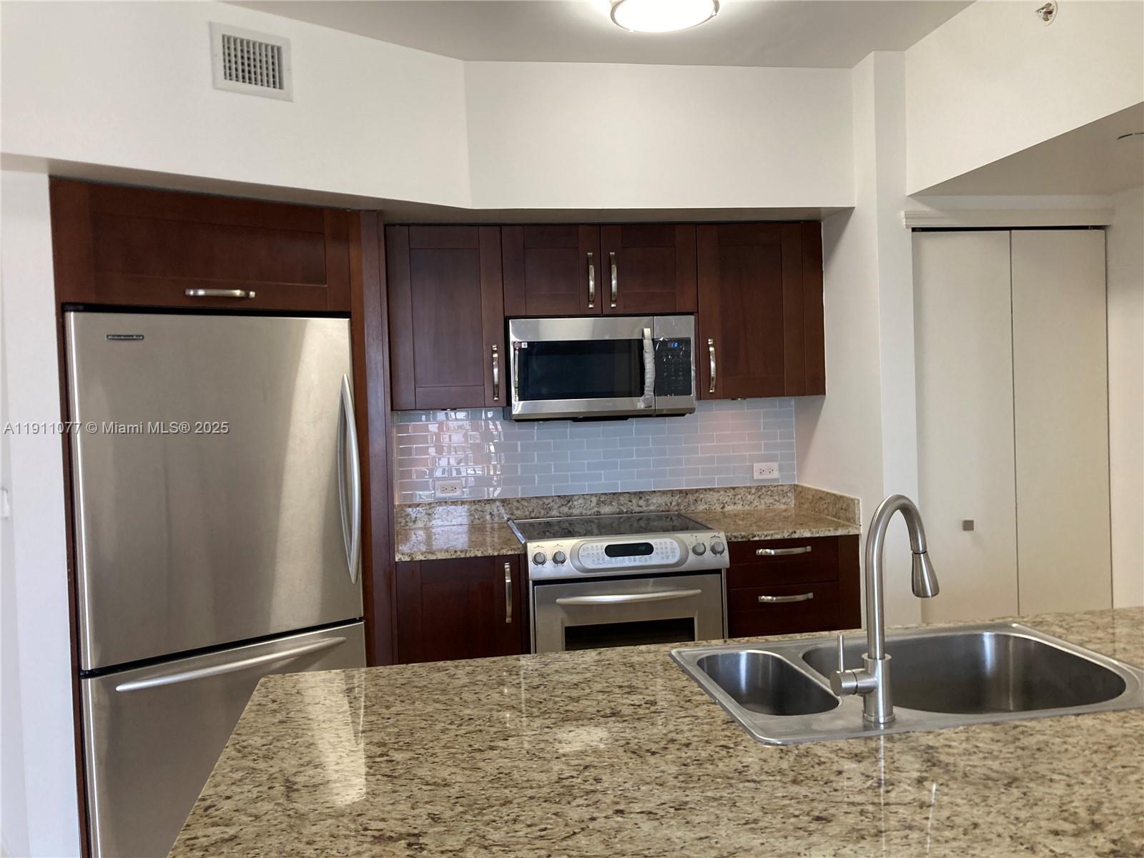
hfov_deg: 63.4
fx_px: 925
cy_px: 429
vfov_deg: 49.7
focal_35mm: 28
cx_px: 572
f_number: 1.8
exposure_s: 1/60
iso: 80
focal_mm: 3.99
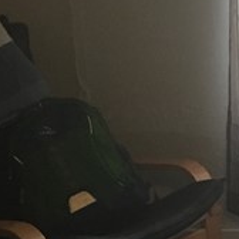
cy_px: 94
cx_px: 451
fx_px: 1219
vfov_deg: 11.2
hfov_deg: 10.4
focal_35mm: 156
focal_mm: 4.15
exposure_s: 1/15
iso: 80
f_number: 2.2
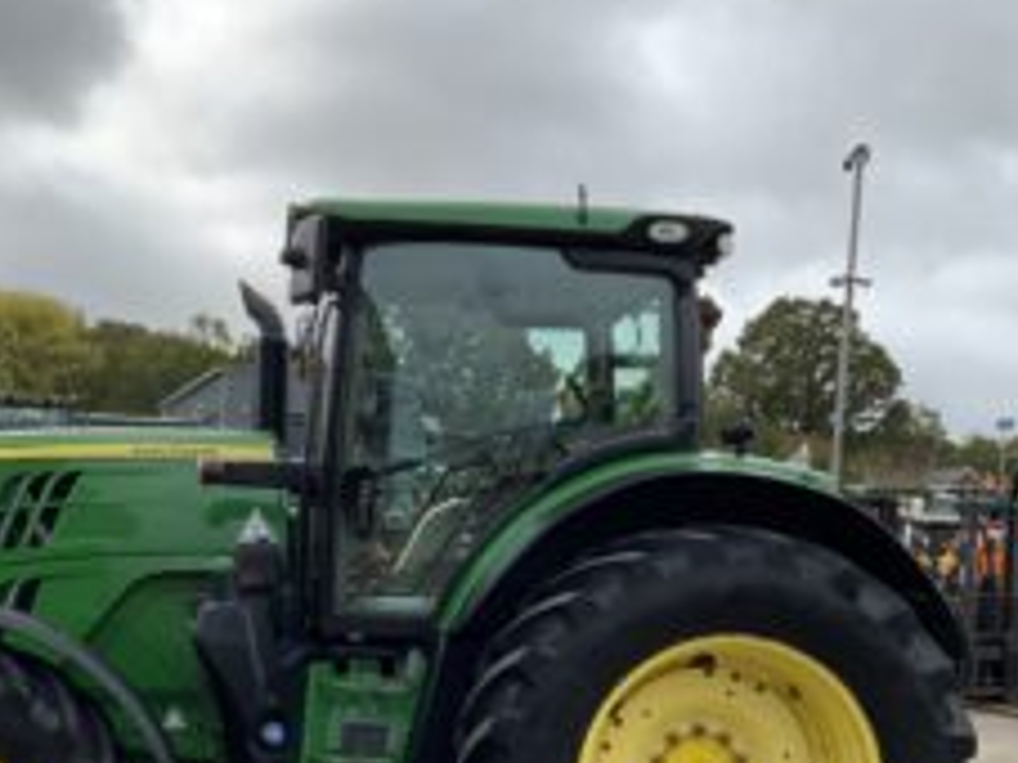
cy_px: 574
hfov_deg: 41.1
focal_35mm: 46
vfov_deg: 30.9
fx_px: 1352
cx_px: 431
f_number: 1.8
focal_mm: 3
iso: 16
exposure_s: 1/728
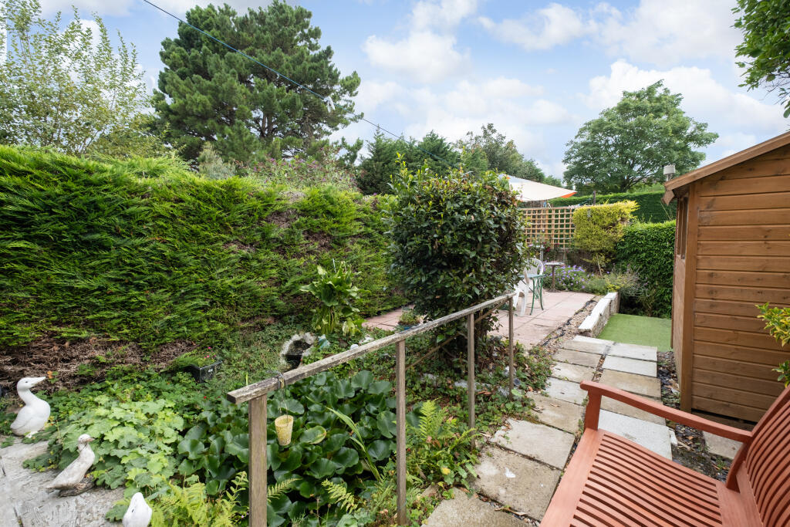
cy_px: 264
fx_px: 329
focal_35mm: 15
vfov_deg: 77.3
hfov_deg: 100.4
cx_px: 395
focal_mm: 10
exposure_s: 1/500
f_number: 5
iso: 500
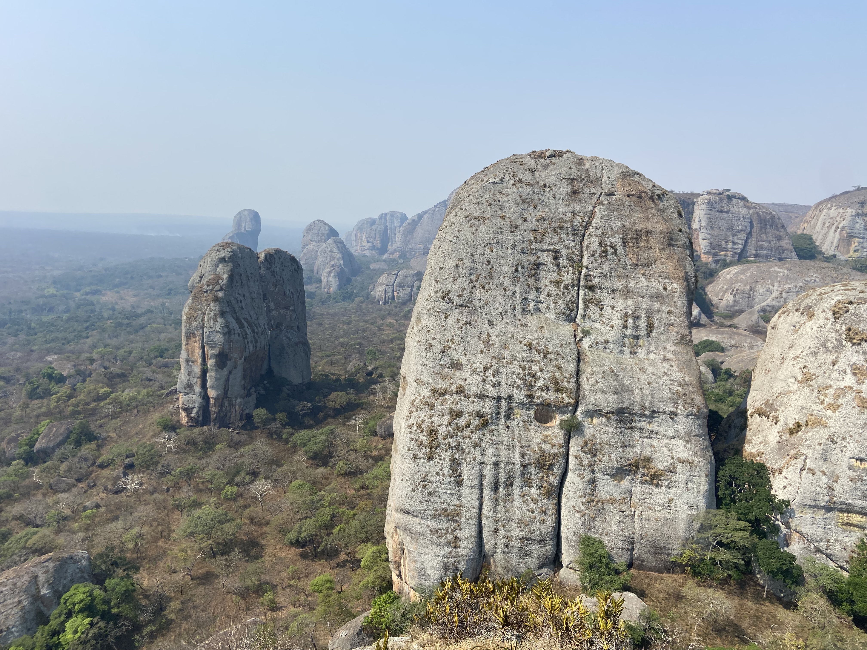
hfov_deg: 67.3
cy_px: 325
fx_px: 651
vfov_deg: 53.1
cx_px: 434
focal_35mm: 26
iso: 32
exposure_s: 1/2513
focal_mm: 4.25
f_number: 1.8
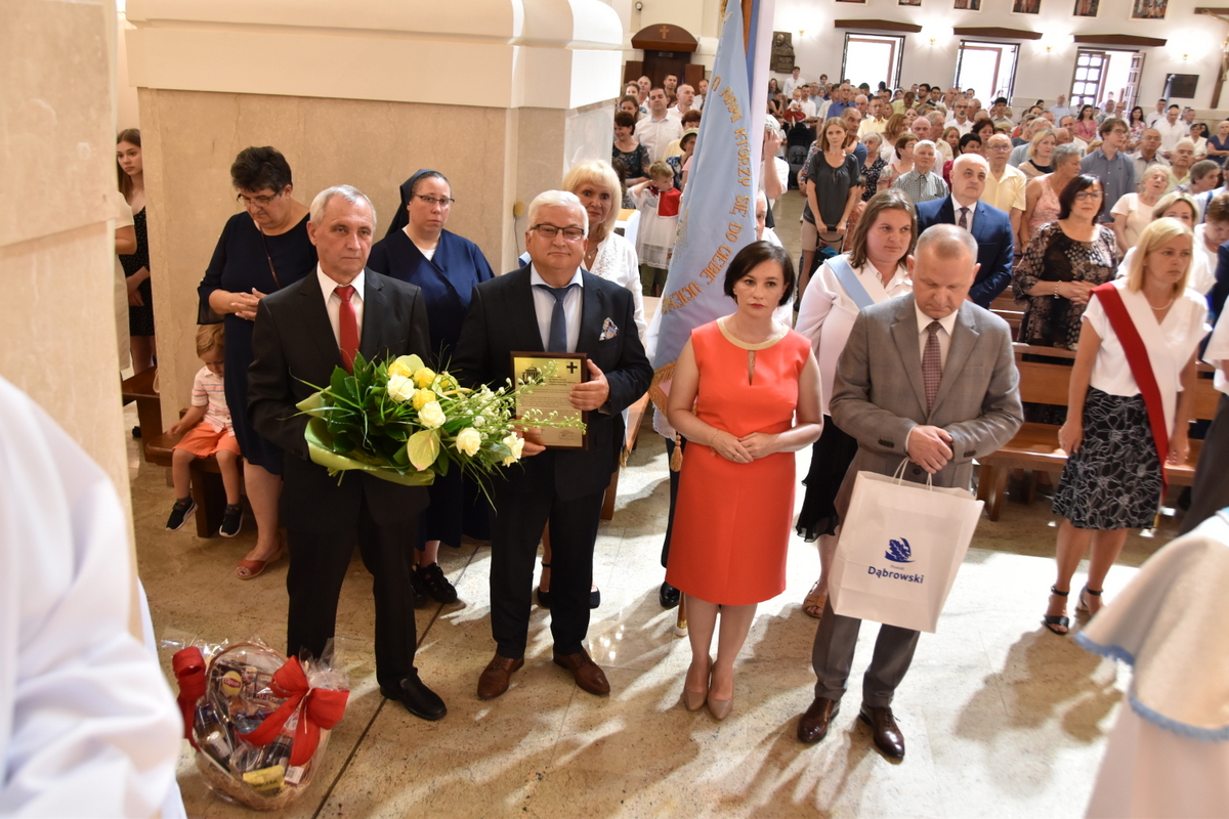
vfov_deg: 43.6
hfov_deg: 61.9
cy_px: 410
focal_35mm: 30
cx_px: 614
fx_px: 1024
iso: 720
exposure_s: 1/30
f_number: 3.5
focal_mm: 20
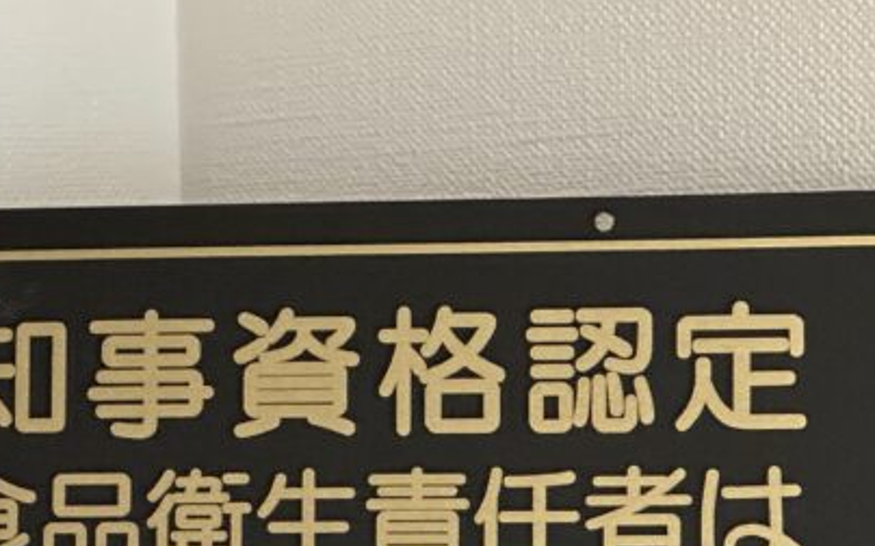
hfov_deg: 10.1
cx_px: 115
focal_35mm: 207
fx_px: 4933
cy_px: 639
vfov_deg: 6.3
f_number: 2.8
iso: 640
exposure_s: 1/42
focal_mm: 9
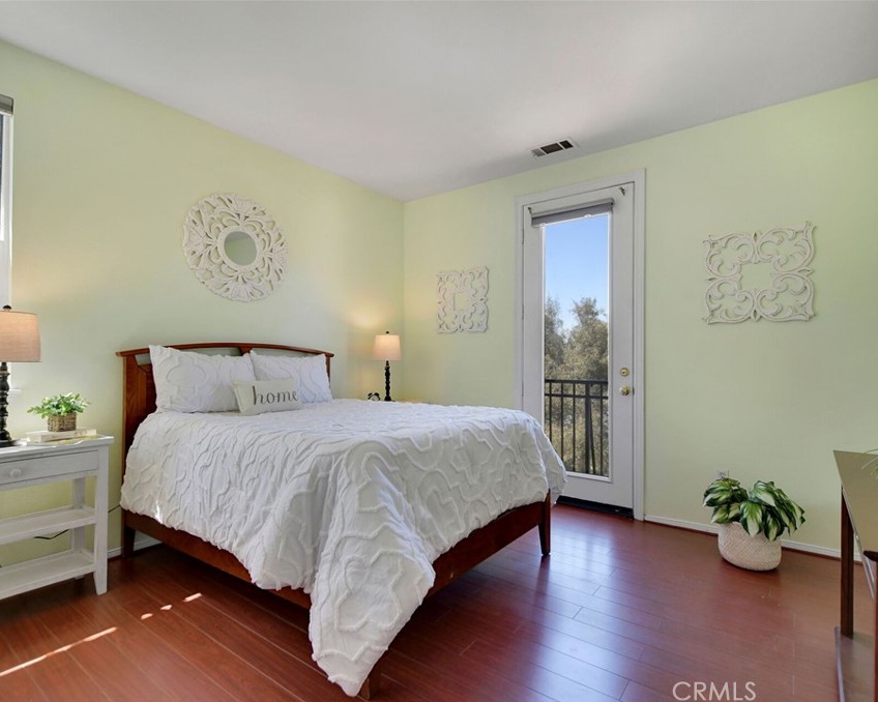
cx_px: 471
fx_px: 442
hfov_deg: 89.5
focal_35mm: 17
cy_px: 353
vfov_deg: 77.0
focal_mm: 10
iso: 1250
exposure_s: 1/200
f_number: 7.1
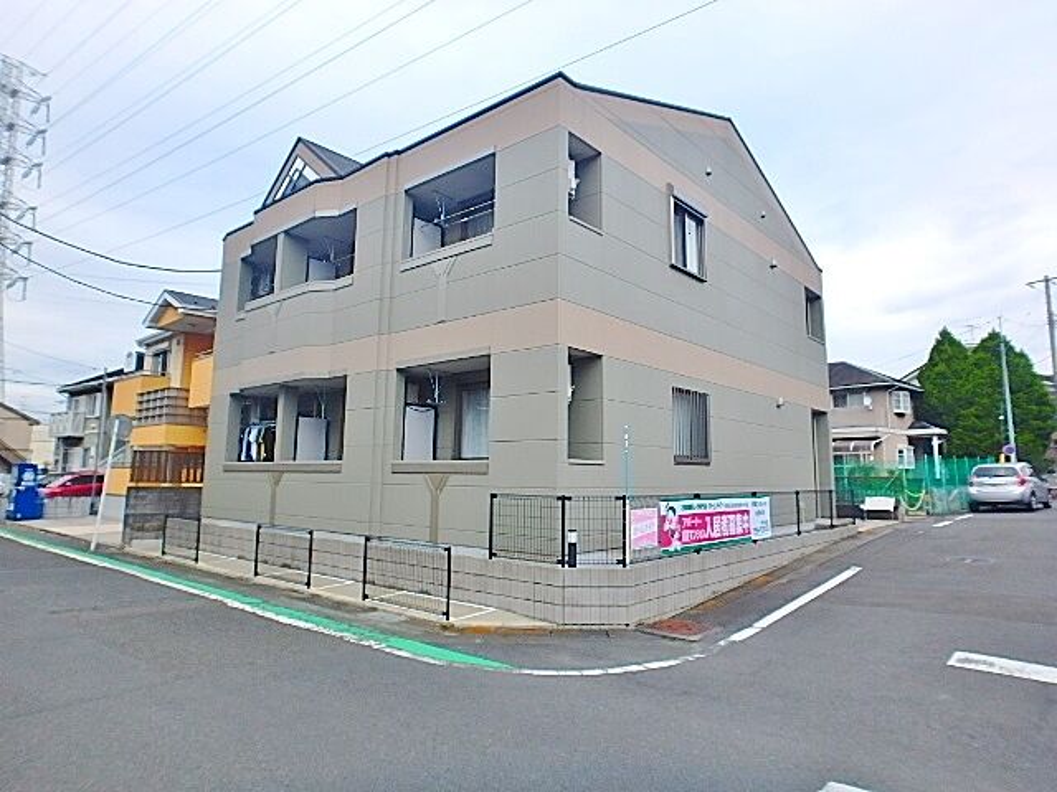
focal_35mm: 21
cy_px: 396
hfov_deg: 79.0
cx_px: 528
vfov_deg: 63.4
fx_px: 641
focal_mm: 3.7
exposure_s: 1/320
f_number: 3.5
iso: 125
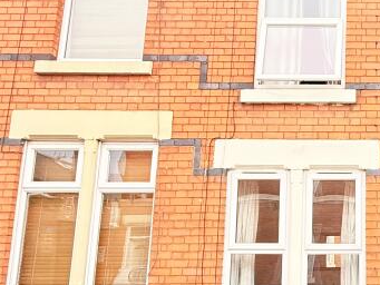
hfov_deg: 39.3
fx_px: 461
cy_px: 183
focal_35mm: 42
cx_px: 384
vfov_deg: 34.1
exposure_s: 1/99
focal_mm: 2.22
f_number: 2.2
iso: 160
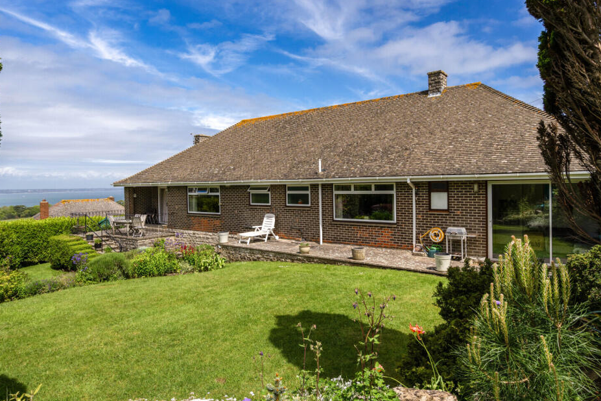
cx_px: 323
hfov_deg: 81.1
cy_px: 198
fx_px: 351
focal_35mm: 21
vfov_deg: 59.5
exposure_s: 1/640
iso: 400
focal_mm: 19
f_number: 11
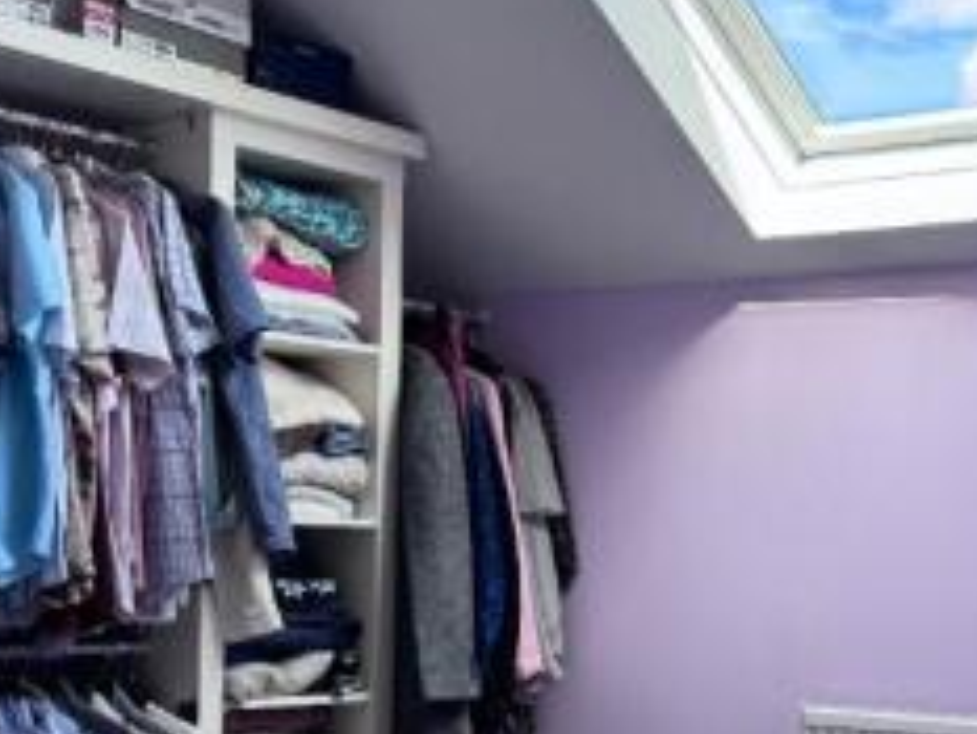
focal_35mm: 60
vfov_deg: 24.2
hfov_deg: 29.6
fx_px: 1694
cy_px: 556
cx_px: 1021
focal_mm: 6.76
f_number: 1.78
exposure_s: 1/292
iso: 80
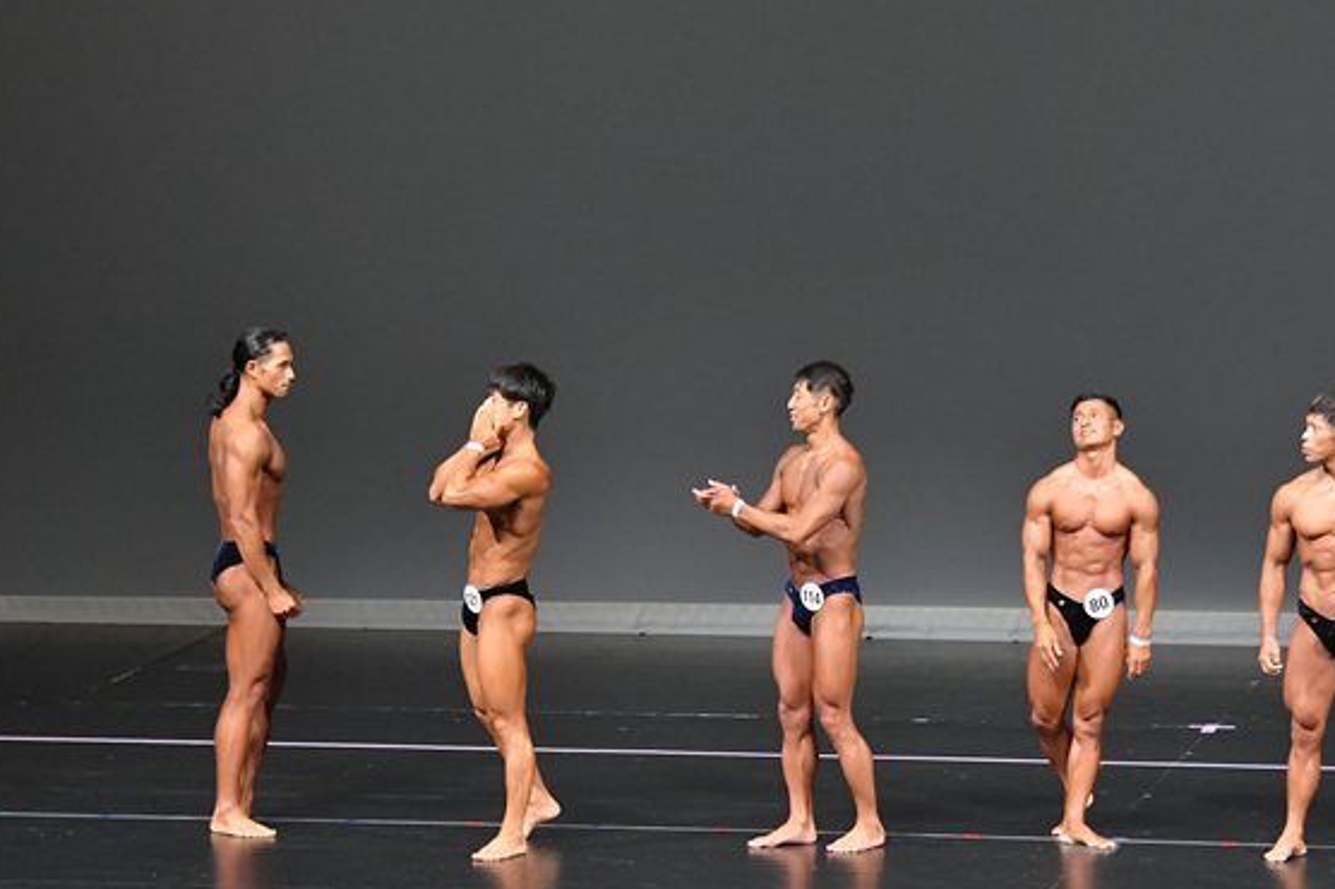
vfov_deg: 6.3
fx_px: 8116
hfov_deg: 9.4
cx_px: 683
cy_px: 517
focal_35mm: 219
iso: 5000
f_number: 5.6
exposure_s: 1/400
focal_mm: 105
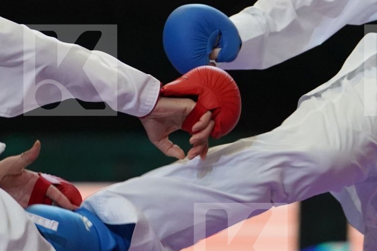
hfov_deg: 3.4
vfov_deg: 2.3
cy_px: 70
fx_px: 6283
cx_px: 241
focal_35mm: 600
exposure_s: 1/1000
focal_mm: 167
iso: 3200
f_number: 2.8
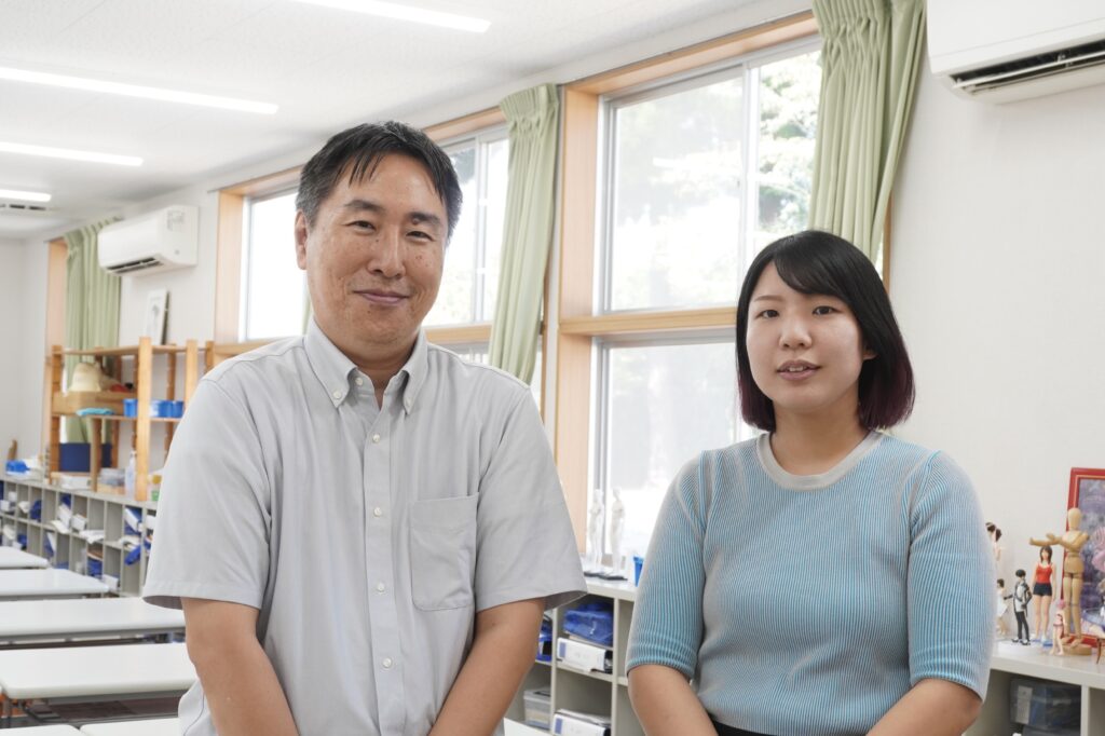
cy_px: 368
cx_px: 552
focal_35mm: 46
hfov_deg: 42.3
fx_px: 1427
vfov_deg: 28.9
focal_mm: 31
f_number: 6.3
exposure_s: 1/50
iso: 400
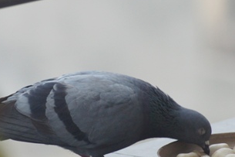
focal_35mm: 396
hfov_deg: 5.2
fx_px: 2583
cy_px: 113
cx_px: 99
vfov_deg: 3.5
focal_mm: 180
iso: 1600
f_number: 5.6
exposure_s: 1/250
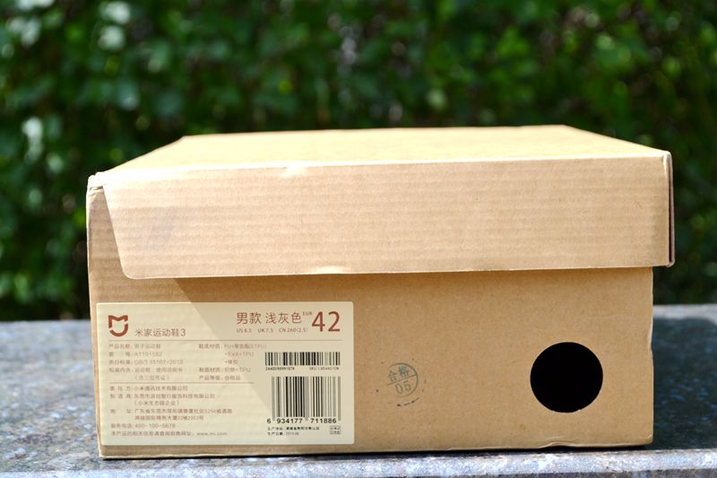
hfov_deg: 27.0
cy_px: 239
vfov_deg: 18.2
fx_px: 1493
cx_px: 358
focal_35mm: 75
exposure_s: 1/200
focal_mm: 50
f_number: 7.1
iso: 100
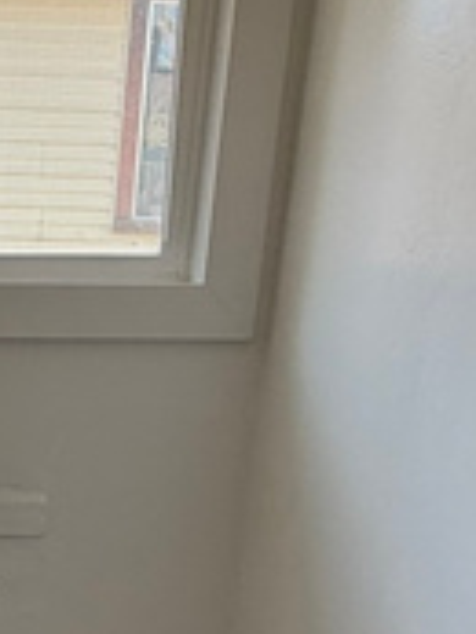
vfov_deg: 30.4
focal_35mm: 62
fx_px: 1135
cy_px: 513
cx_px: -165
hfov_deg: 21.2
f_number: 2.2
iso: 64
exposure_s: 1/99
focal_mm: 2.22
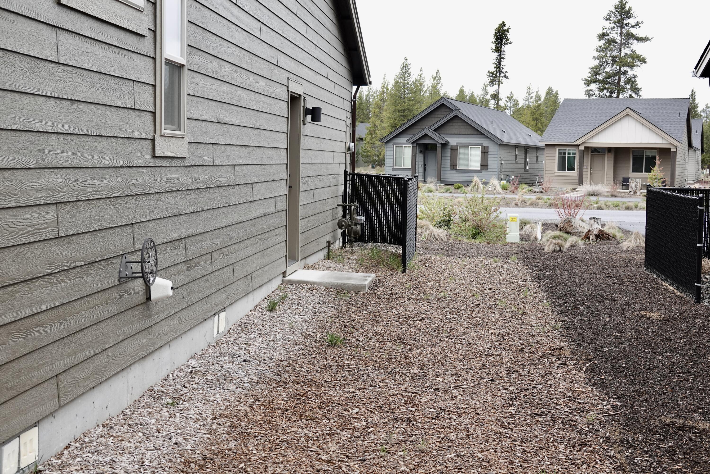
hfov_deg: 39.6
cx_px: 355
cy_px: 237
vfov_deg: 27.0
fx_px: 986
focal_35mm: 50
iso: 100
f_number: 4
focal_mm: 18.21
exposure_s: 1/250
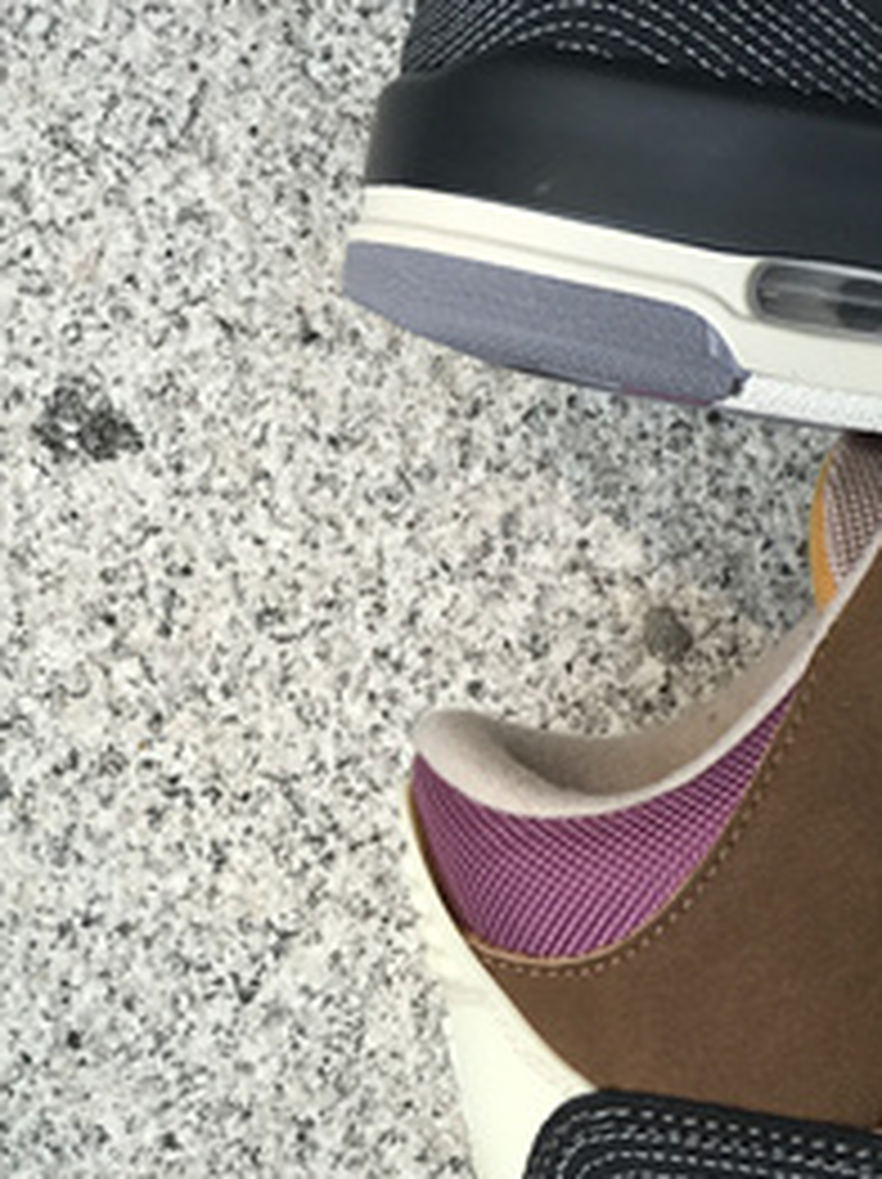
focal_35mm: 161
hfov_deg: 9.0
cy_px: 502
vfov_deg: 12.3
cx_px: 1364
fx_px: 5479
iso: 20
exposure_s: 1/332
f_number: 2.8
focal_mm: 6.6
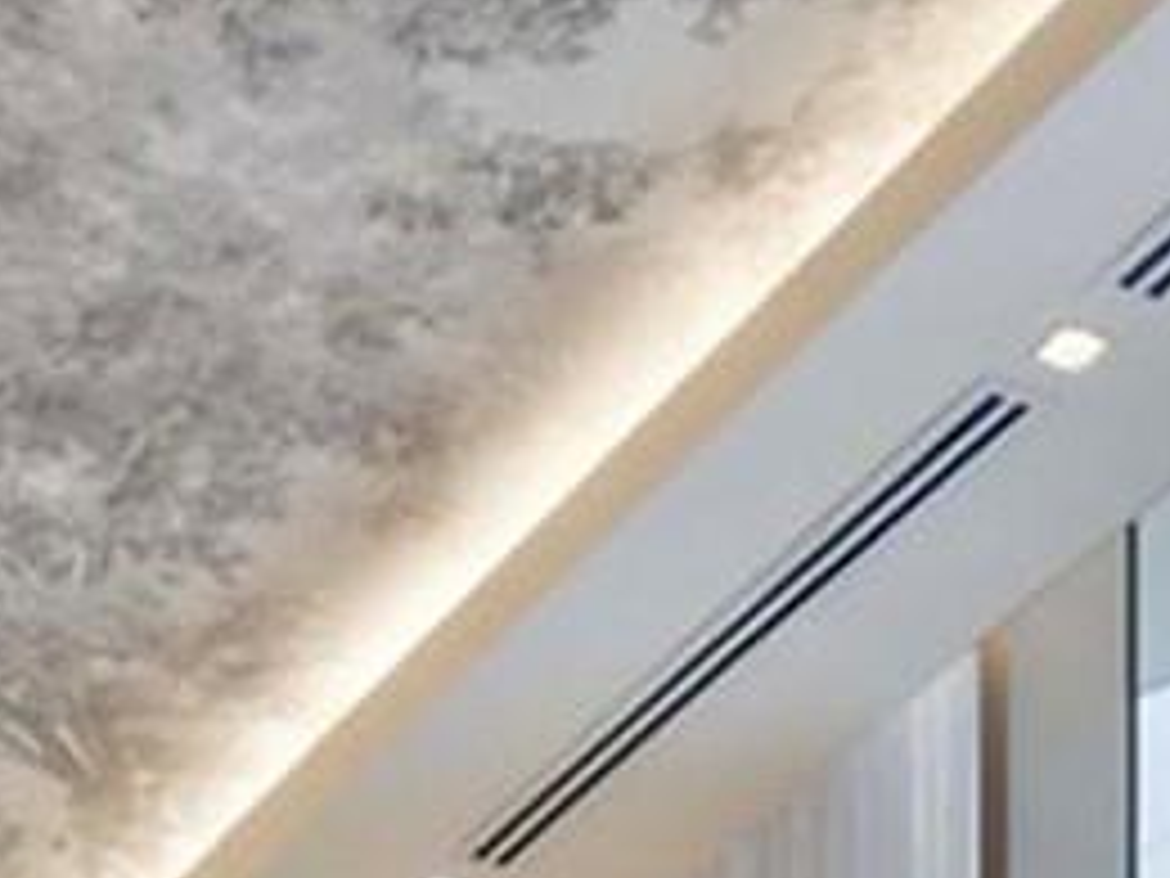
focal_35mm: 86
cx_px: 684
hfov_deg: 22.7
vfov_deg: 11.1
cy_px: 2607
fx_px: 2907
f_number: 2.2
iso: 40
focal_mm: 2.22
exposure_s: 1/502
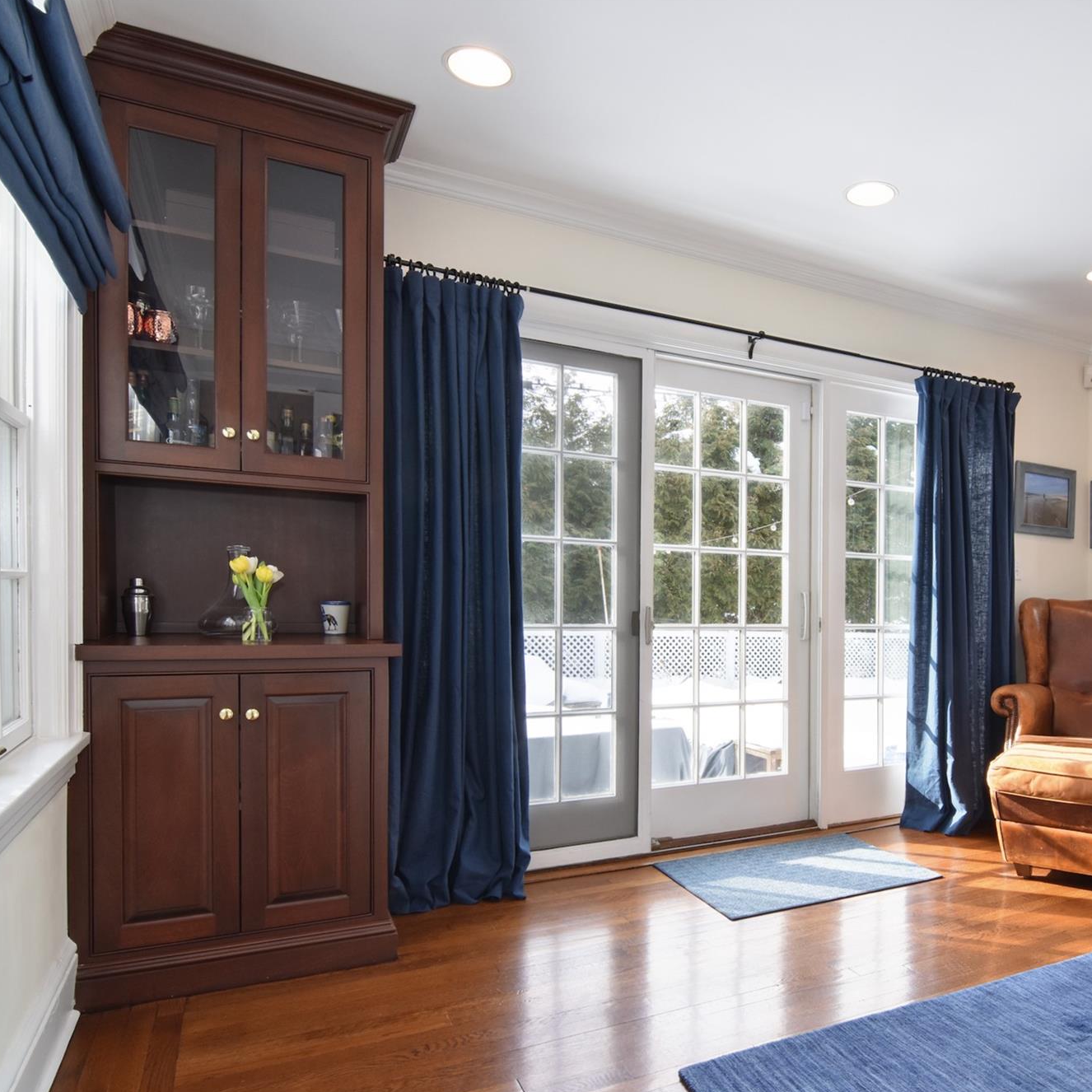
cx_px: 747
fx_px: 773
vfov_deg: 70.5
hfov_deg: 68.1
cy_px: 556
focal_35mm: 22
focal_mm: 11
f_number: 11
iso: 640
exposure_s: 1/60
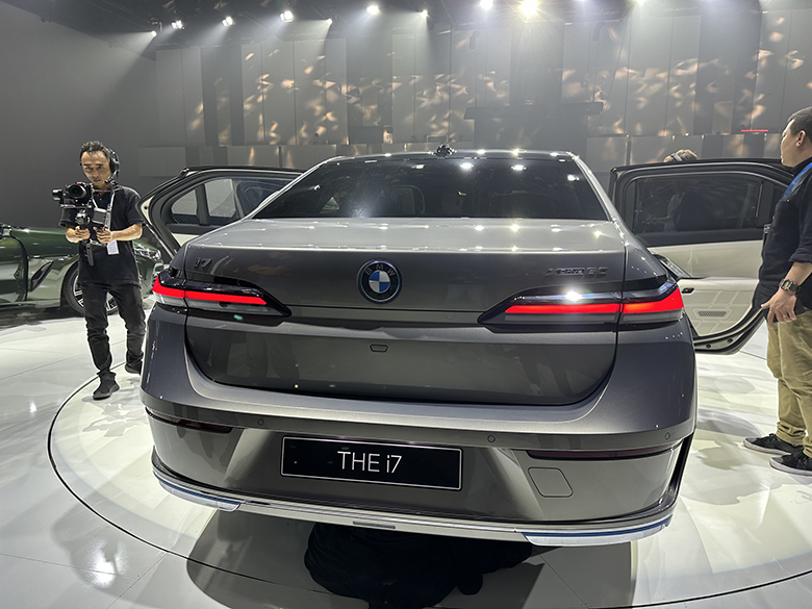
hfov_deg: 71.6
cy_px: 304
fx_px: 563
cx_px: 406
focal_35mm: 24
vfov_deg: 56.8
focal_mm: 6.86
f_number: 1.78
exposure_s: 1/100
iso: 80
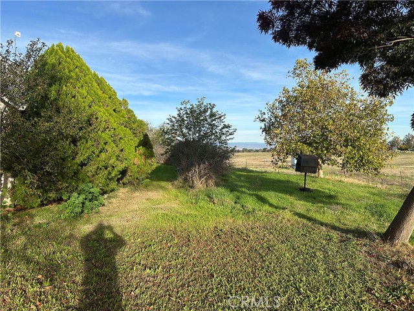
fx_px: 287
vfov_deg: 56.8
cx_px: 207
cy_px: 156
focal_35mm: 24
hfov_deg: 71.6
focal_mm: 6.86
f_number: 1.78
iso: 80
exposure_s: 1/2809
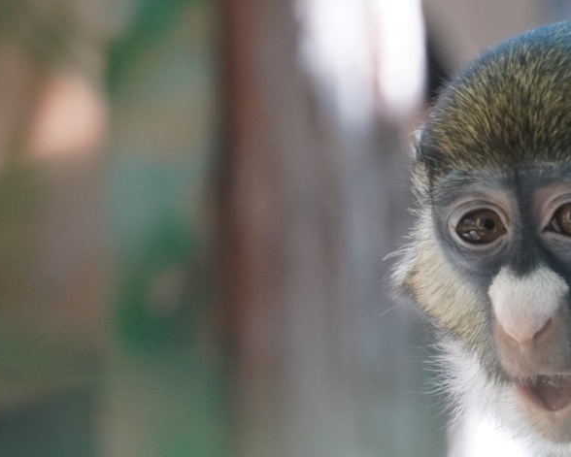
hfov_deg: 3.7
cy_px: 368
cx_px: 664
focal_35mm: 522
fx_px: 8831
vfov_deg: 3.0
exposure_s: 1/250
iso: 1600
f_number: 5.6
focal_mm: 135
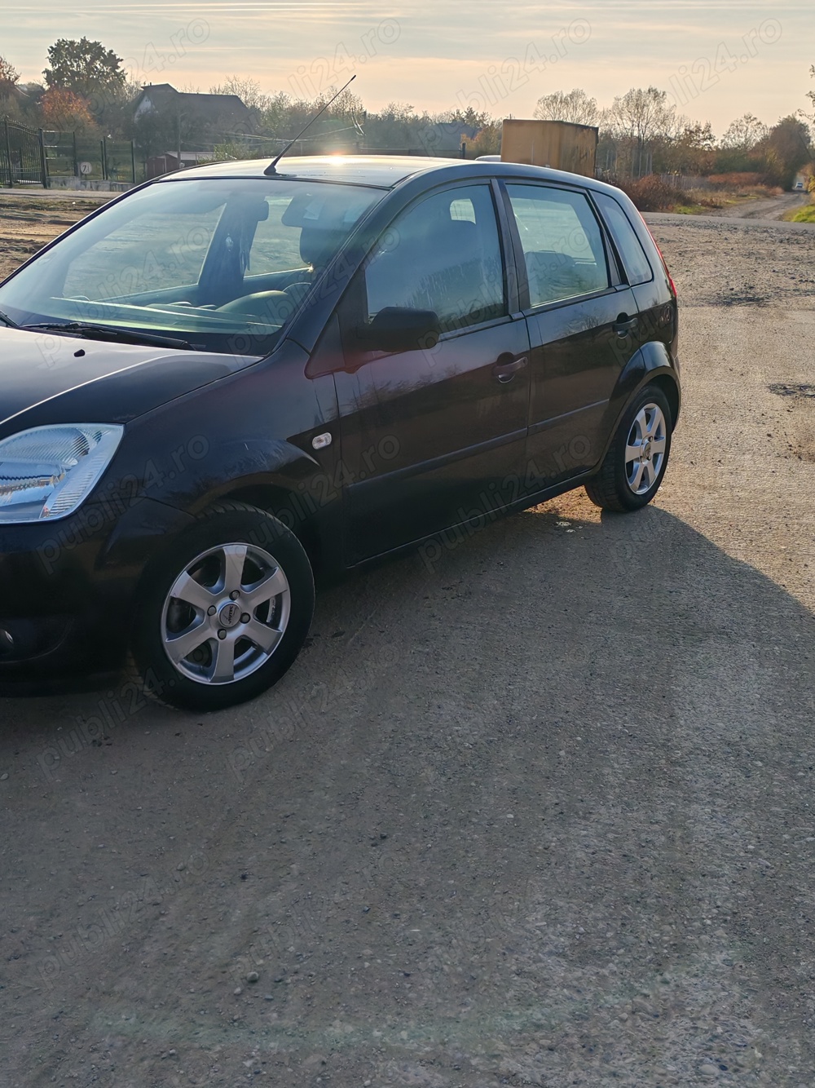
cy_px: 544
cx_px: 408
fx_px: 1193
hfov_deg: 37.7
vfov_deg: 49.0
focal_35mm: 38
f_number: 1.95
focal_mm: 5.52
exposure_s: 1/3400
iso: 50
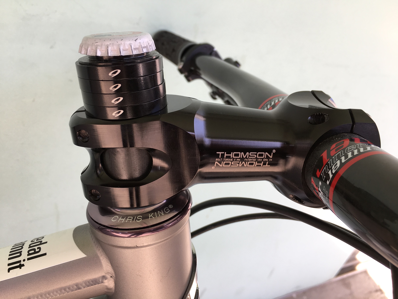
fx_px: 333
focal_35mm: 29
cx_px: 199
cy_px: 150
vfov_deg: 48.2
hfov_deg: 61.7
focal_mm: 4.15
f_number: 2.2
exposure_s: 1/130
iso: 25
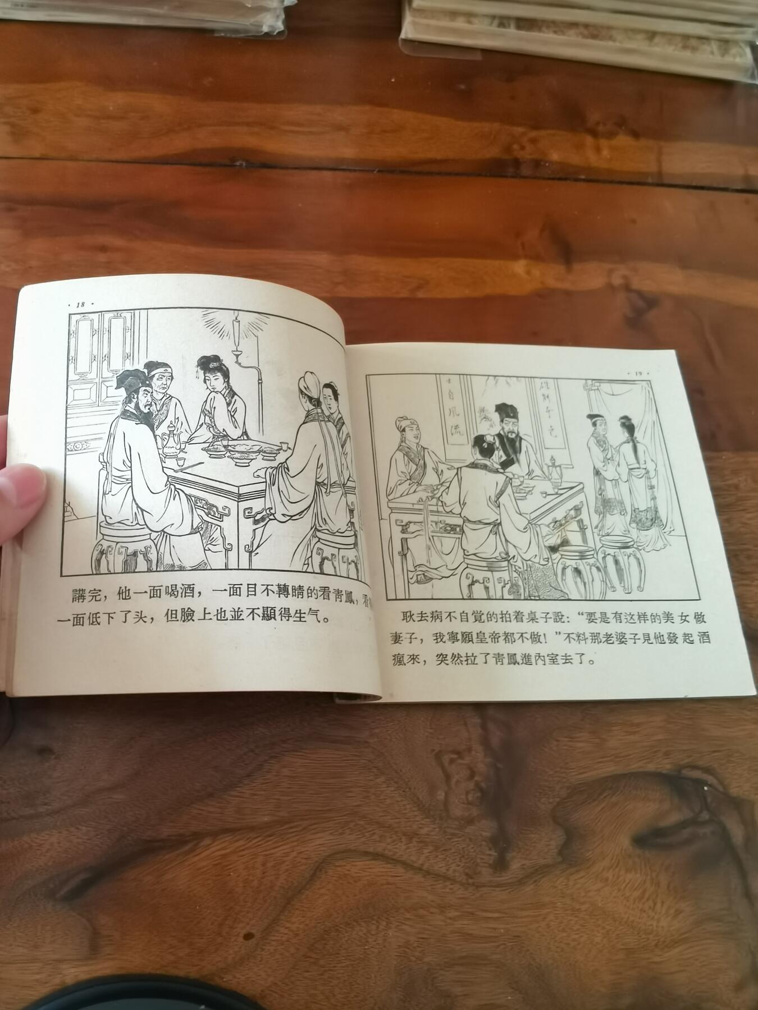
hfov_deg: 51.4
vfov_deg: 65.3
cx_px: 379
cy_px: 505
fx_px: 788
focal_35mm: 27
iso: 250
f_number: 2.2
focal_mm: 2.26
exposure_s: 1/33.3
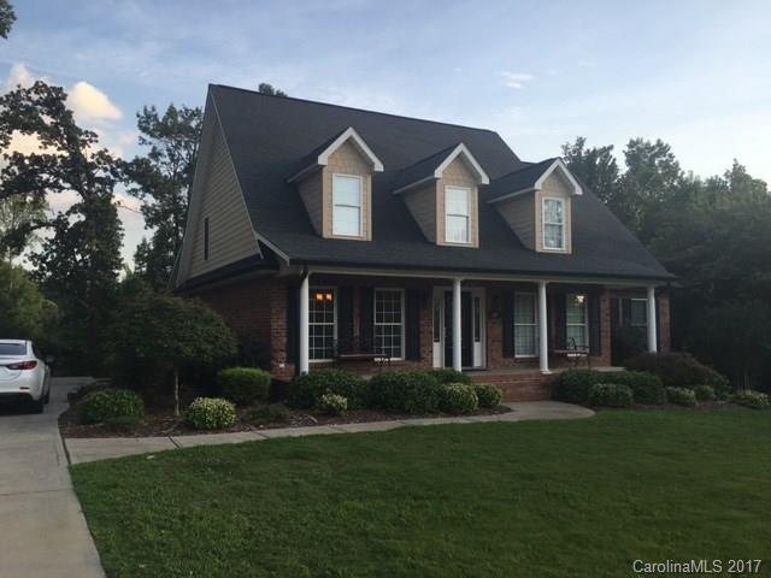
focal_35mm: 29
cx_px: 386
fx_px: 646
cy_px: 289
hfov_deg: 61.7
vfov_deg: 48.2
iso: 25
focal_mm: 4.15
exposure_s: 1/392
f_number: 2.2
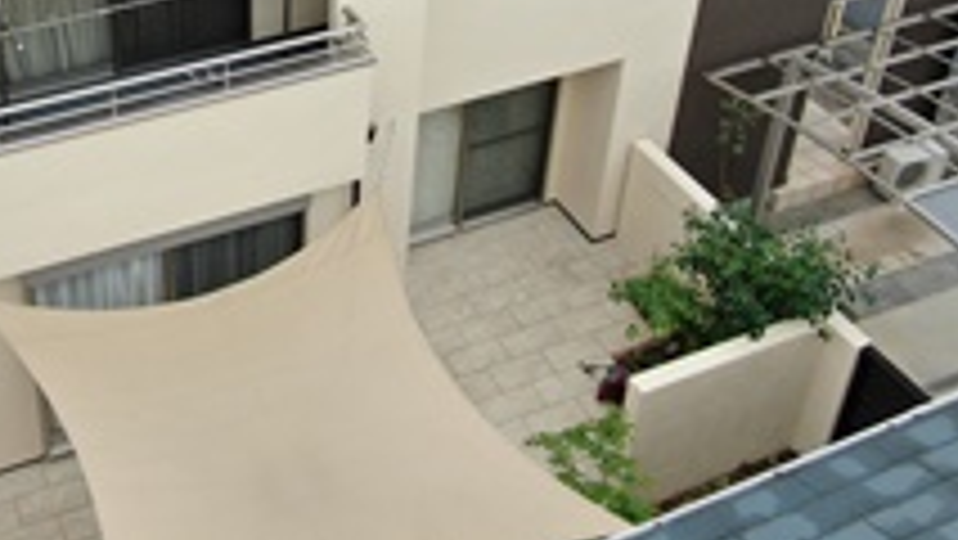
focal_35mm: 52
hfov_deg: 38.8
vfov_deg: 22.0
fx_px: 1321
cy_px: -32
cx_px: 243
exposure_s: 1/120
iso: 110
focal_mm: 5
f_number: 3
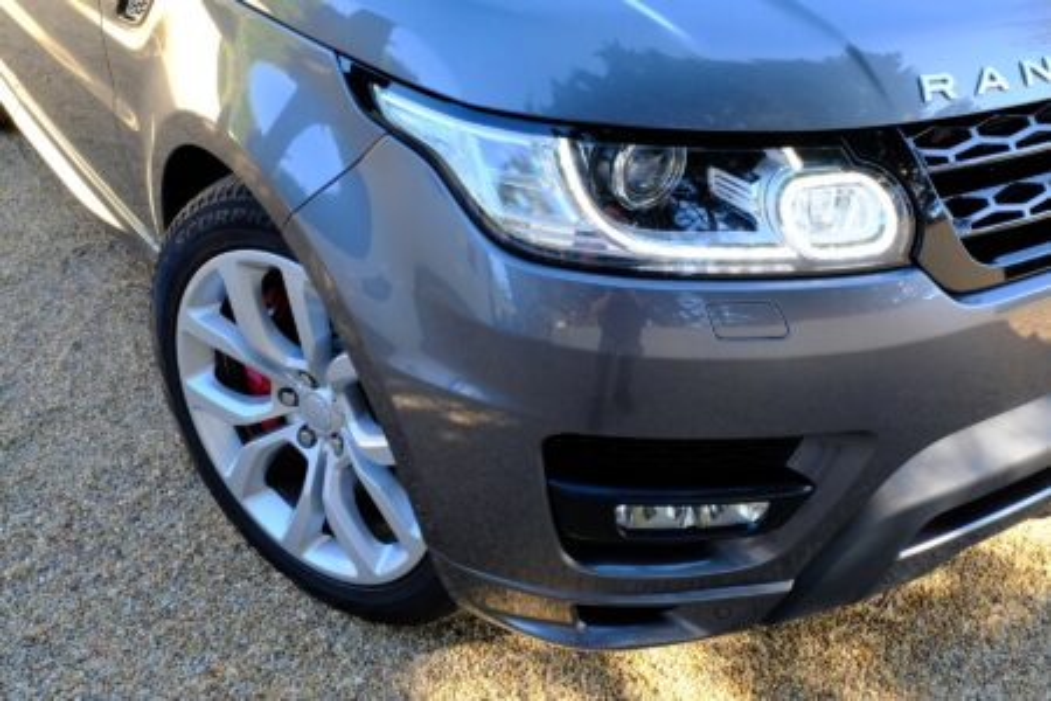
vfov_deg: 37.9
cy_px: 350
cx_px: 526
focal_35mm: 35
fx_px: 1022
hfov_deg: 54.4
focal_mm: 23.4
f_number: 14
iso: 1600
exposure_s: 1/52
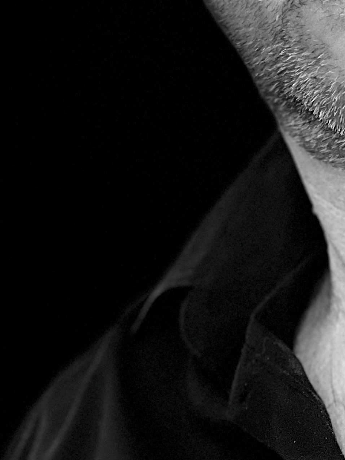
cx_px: 536
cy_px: -129
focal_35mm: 202
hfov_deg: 7.2
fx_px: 2684
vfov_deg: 9.6
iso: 250
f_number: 2.2
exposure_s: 1/33
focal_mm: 7.5
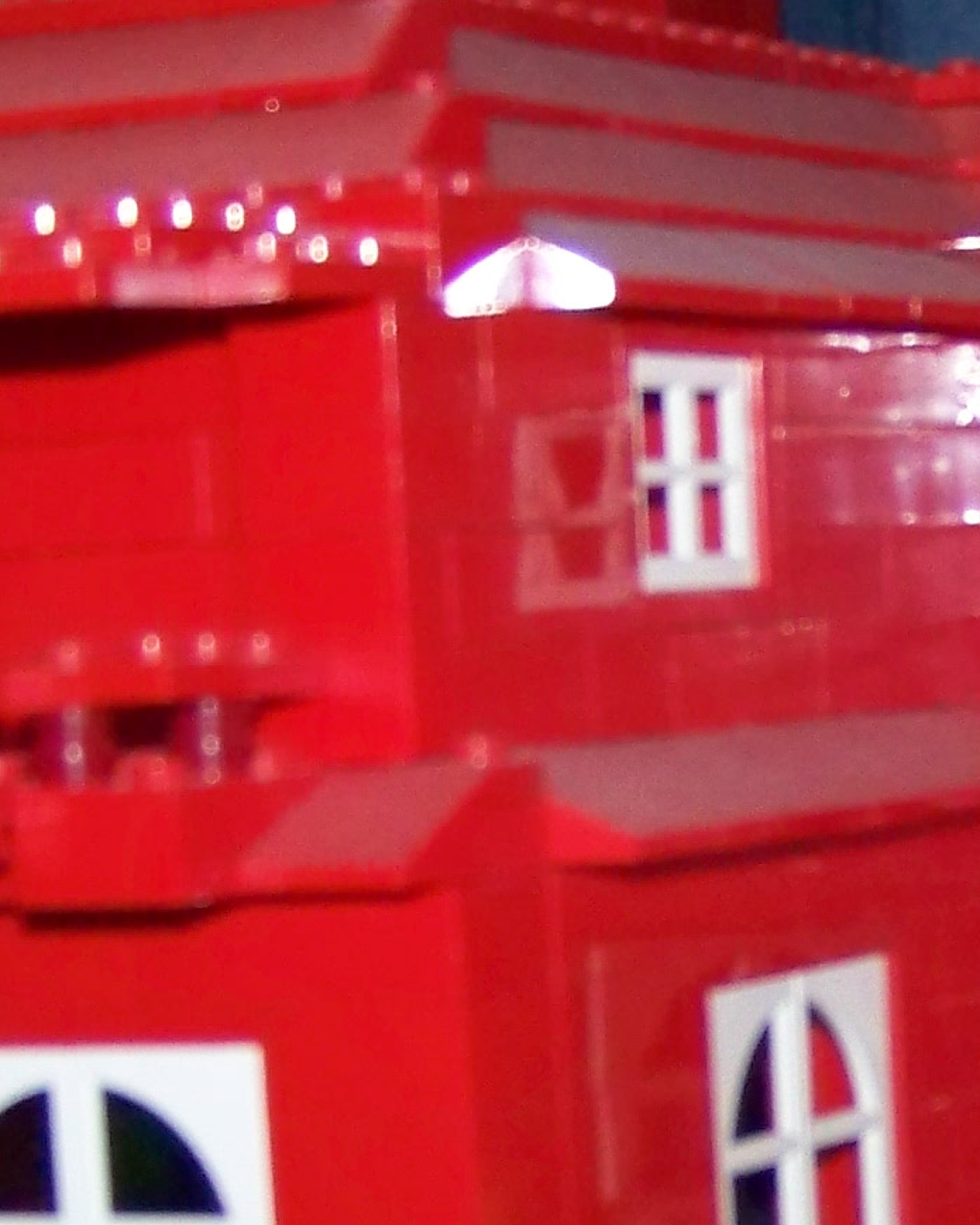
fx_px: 4787
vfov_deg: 14.5
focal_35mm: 132
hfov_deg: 11.1
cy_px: 1012
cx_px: 1578
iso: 200
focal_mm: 5.85
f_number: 2.8
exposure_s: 1/30
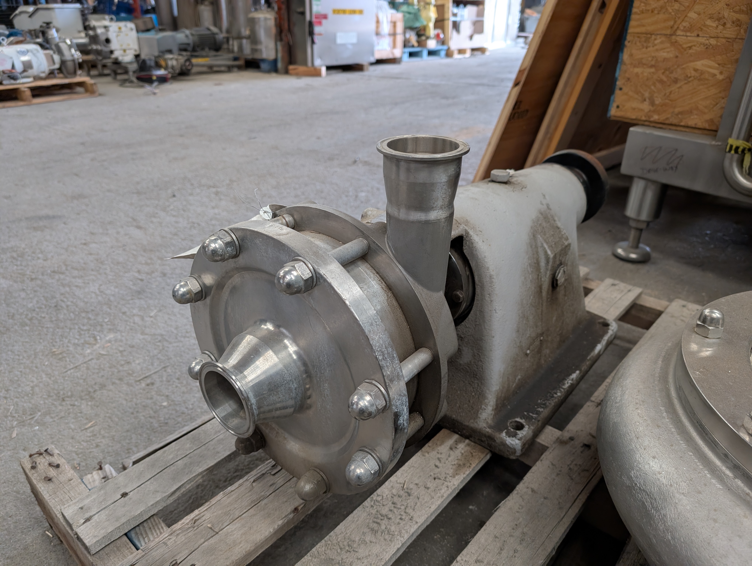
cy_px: 283
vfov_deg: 56.9
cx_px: 376
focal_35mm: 24
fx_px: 522
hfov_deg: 71.5
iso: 155
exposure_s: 1/32
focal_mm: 6.9
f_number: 1.68
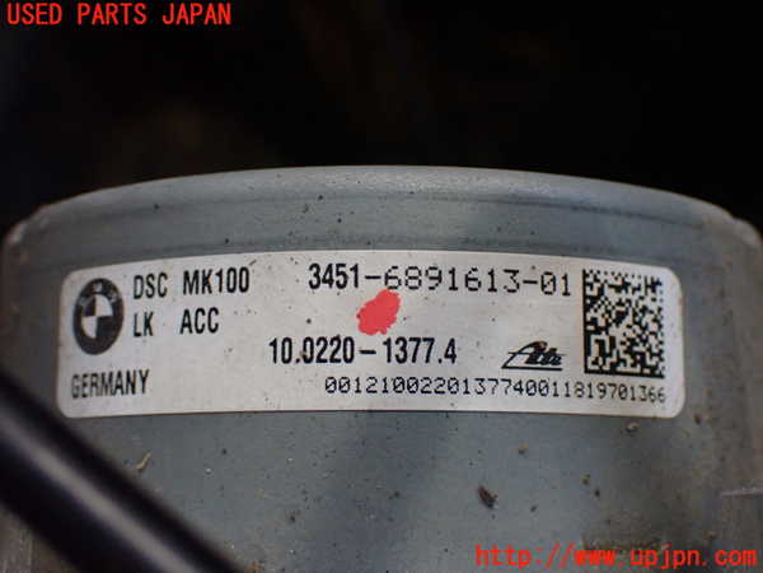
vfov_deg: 23.7
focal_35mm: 62
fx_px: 1367
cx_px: 382
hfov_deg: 31.2
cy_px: 286
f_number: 3.6
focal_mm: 11.09
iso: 800
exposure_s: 1/250
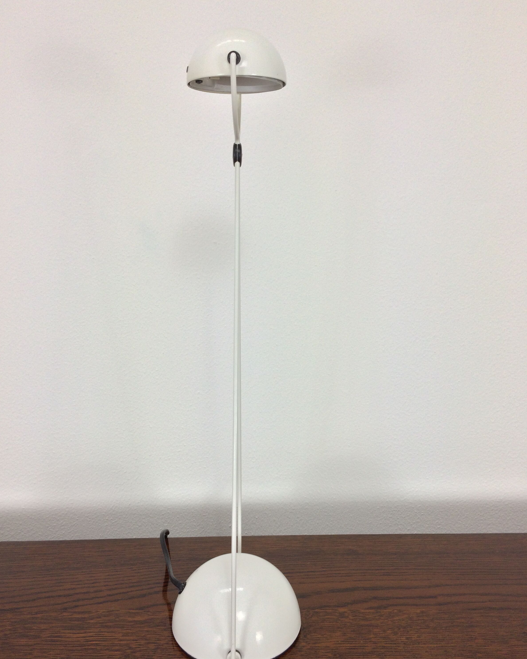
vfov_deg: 57.2
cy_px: 340
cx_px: 264
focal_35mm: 31
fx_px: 604
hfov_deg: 47.1
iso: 40
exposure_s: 1/50
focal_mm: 4.15
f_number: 2.2
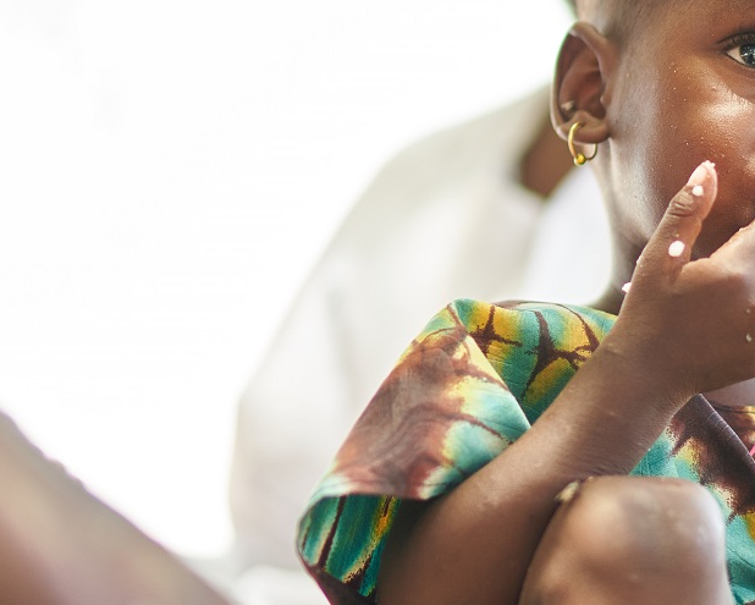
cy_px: 405
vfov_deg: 15.1
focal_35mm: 102
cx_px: 766
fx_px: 2280
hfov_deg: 18.3
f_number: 1.4
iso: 400
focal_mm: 35
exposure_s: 1/500
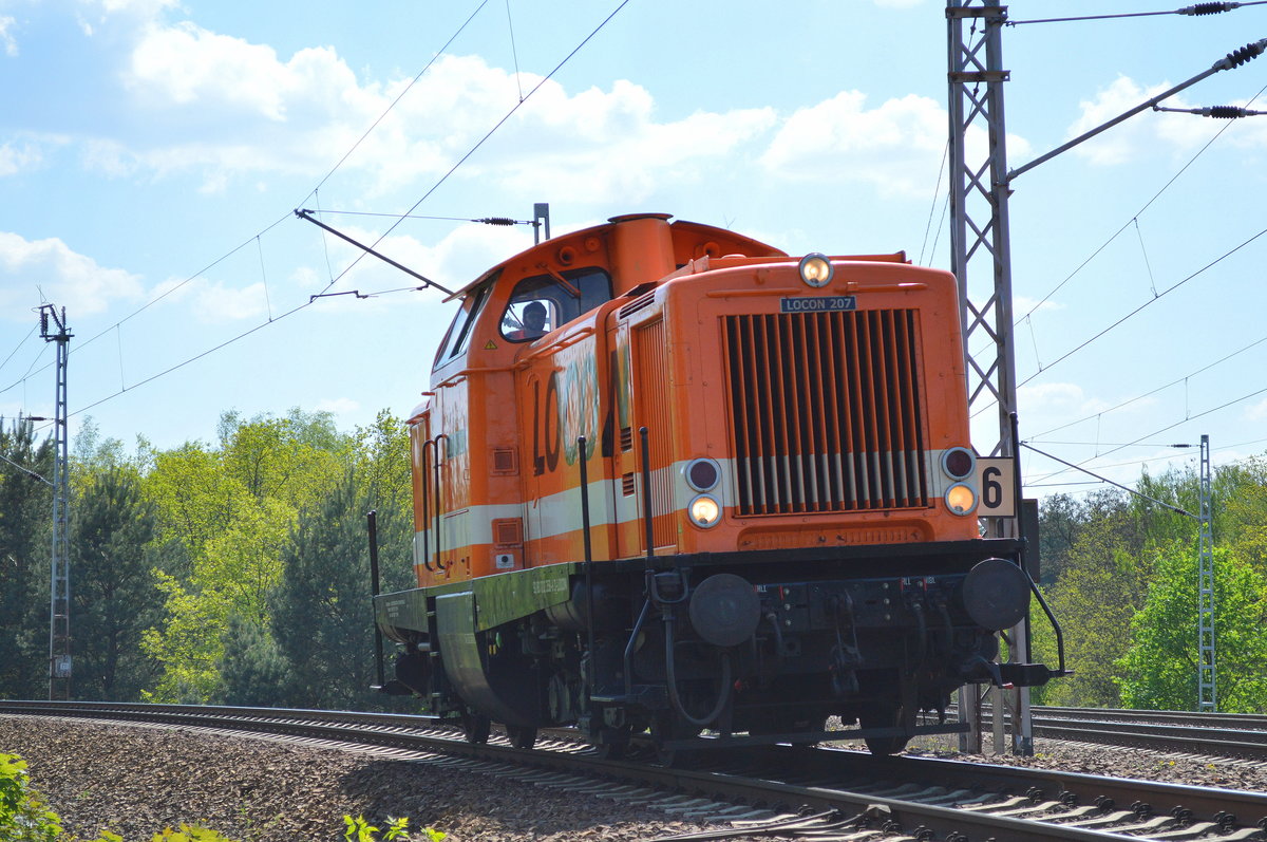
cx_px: 634
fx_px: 2900
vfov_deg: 16.5
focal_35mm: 82
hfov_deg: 24.6
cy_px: 421
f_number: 5.6
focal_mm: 55
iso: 400
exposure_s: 1/1600
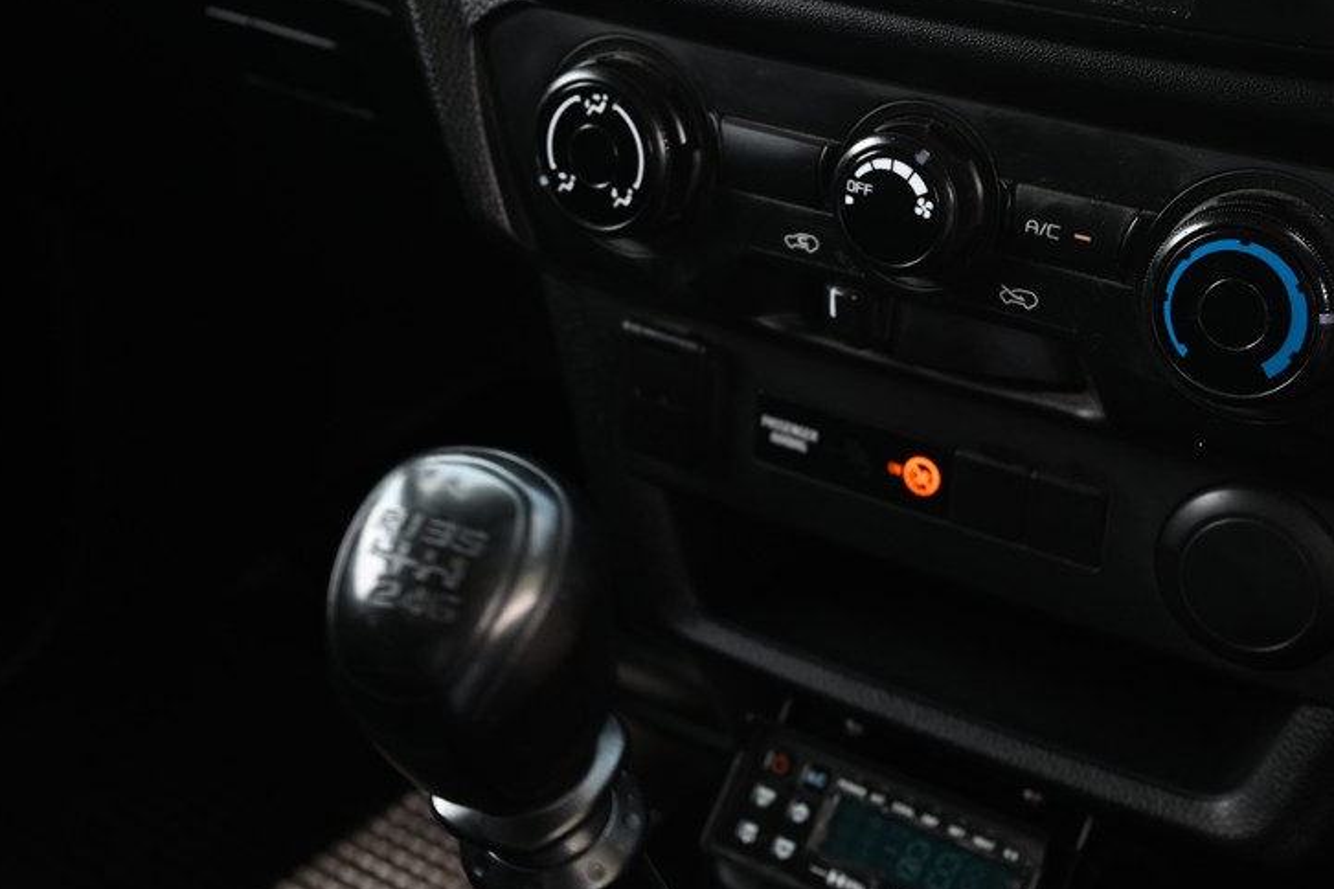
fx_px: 1853
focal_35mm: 50
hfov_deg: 39.2
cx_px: 865
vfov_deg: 27.0
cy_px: 457
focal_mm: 33
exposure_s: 1/30
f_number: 5.6
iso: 400
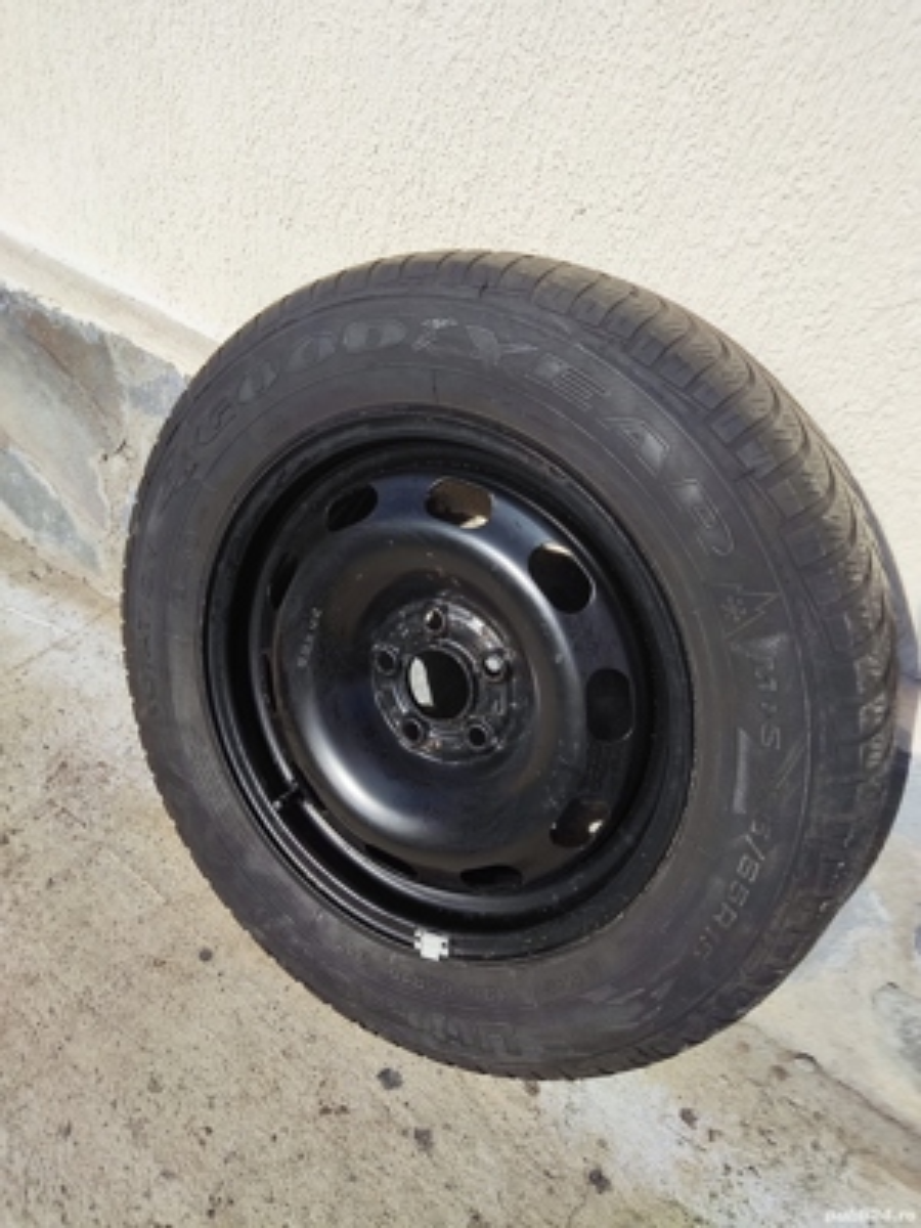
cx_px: 460
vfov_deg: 67.3
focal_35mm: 26
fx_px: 922
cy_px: 614
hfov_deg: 53.1
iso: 50
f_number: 1.79
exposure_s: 1/2193
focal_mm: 4.71
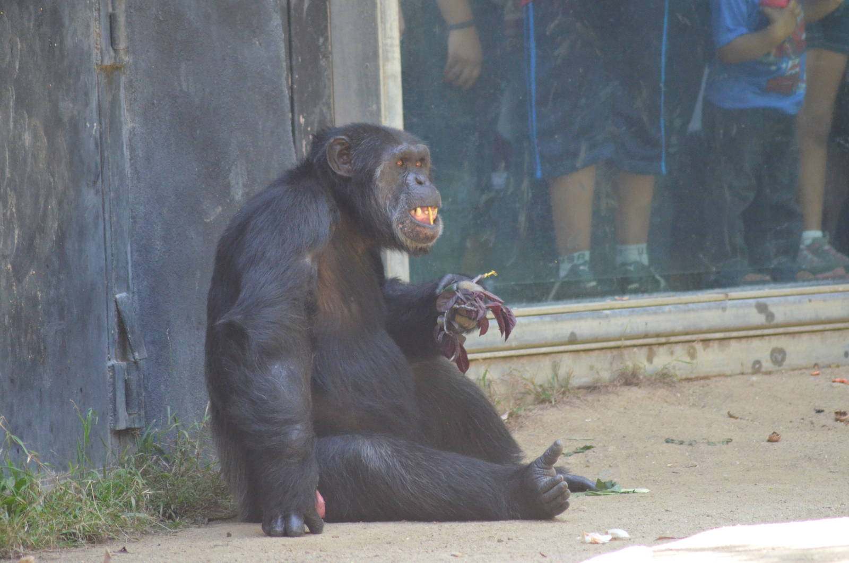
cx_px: 424
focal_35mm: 420
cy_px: 282
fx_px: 9885
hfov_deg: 4.9
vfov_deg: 3.3
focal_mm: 280
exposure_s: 1/500
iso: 2800
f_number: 5.3
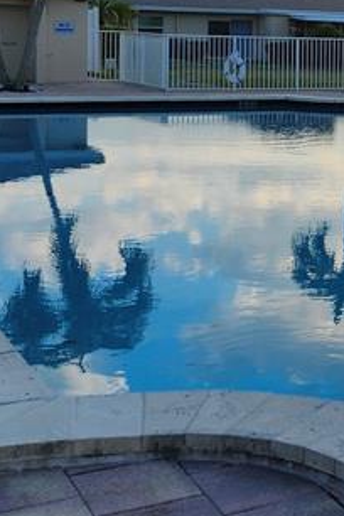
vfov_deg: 25.0
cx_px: 482
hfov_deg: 15.9
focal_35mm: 80
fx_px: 1147
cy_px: 123
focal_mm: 5.54
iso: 25
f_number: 1.8
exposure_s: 1/1160
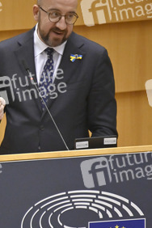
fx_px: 4496
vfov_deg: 2.9
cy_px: 129
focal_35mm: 710
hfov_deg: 1.9
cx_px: 49
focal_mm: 500
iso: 3200
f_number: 6.3
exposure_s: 1/400
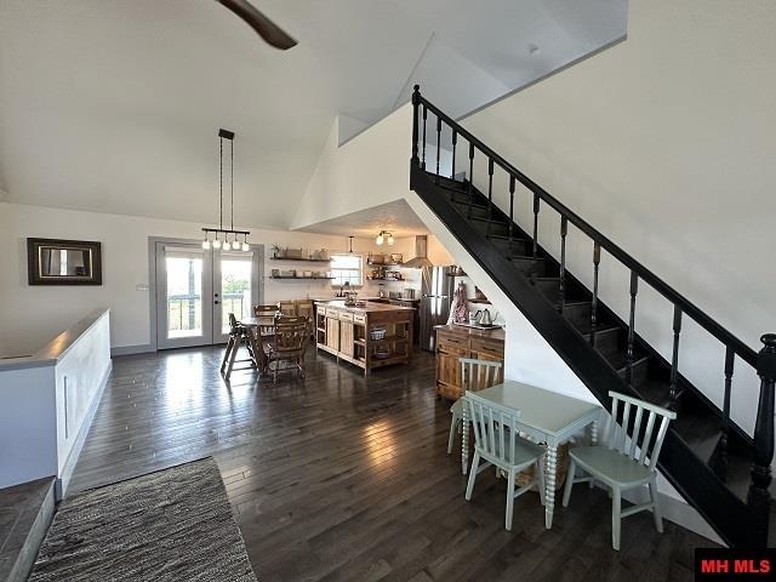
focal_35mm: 14
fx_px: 314
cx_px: 388
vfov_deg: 85.7
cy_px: 291
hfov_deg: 102.1
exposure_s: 1/60
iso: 200
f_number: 2.2
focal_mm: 2.22
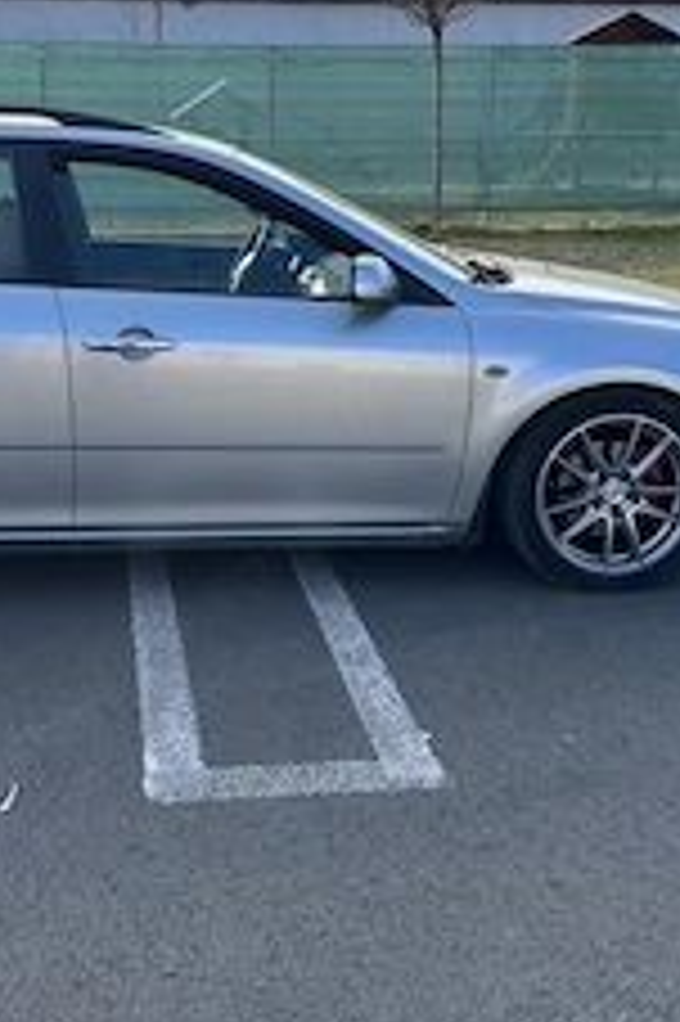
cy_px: 365
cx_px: 216
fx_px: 1248
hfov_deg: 30.2
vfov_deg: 44.1
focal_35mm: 44
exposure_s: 1/4348
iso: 80
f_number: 1.78
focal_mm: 6.86
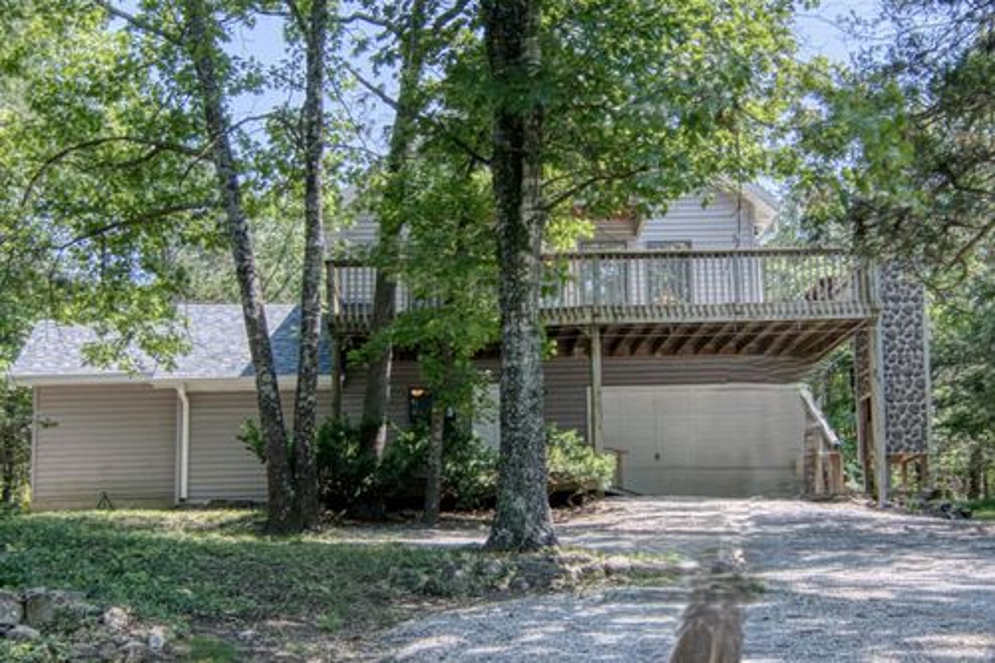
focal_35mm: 16
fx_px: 442
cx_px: 498
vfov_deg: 73.7
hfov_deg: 96.8
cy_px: 332
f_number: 8
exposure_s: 1/100
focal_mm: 11
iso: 100
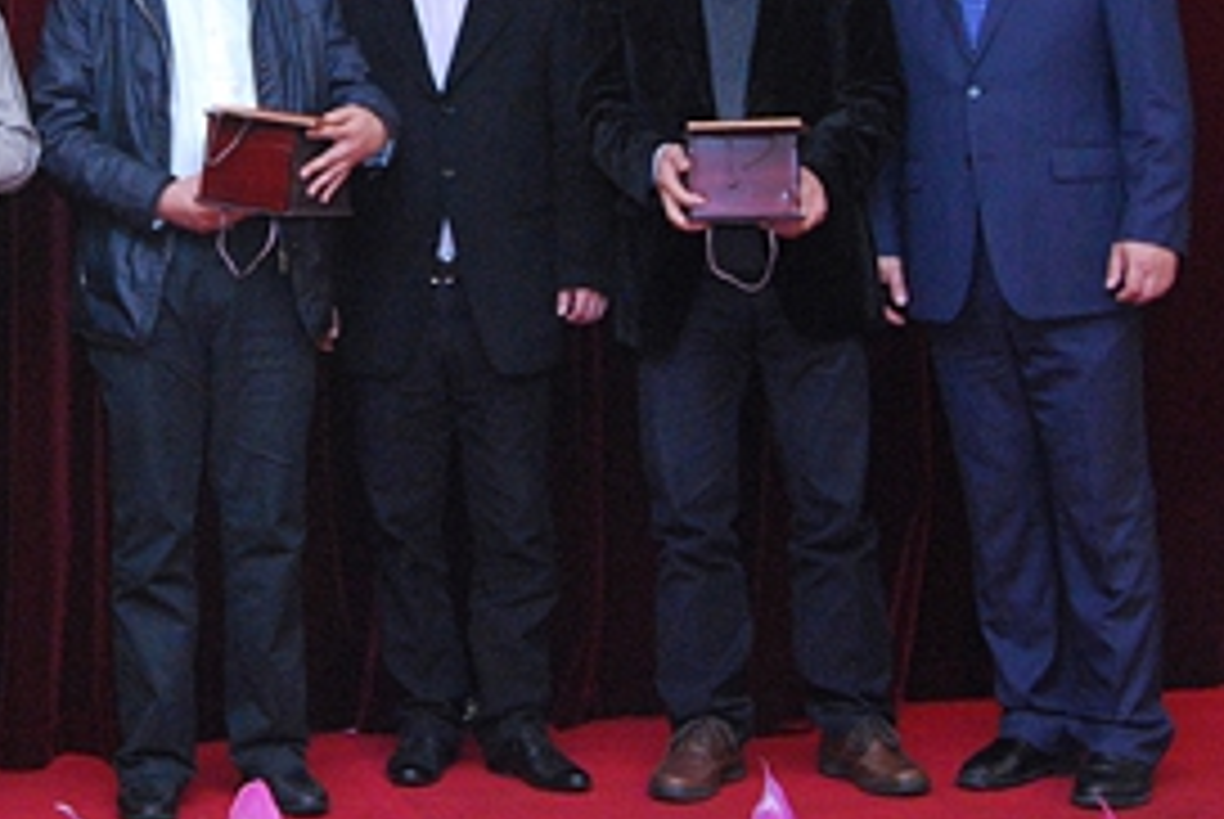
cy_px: 18
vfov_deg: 17.6
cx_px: 252
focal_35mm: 76
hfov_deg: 26.1
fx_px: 2590
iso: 1600
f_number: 4
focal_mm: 23
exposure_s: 1/60
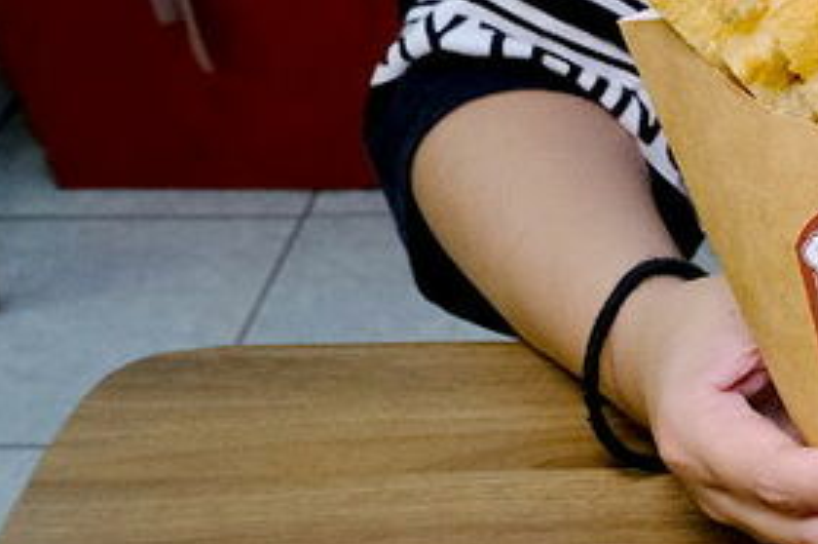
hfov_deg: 21.4
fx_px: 1861
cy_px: 614
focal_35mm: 82
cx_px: 1180
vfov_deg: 16.1
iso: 2000
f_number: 9
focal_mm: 18
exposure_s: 1/40
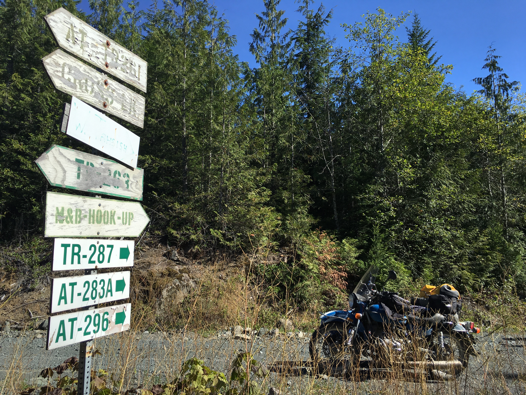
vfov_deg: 48.2
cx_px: 263
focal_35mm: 29
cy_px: 198
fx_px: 441
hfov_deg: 61.7
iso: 25
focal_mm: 4.15
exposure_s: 1/1789
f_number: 2.2
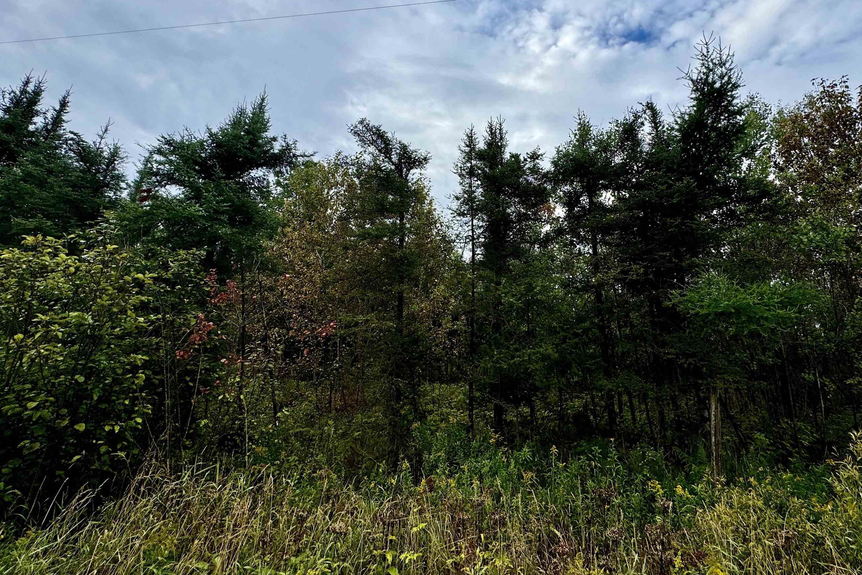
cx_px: 478
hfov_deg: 92.9
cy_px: 221
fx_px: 407
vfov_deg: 69.5
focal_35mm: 17
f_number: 2.2
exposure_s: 1/1143
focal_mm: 2.22
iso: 50
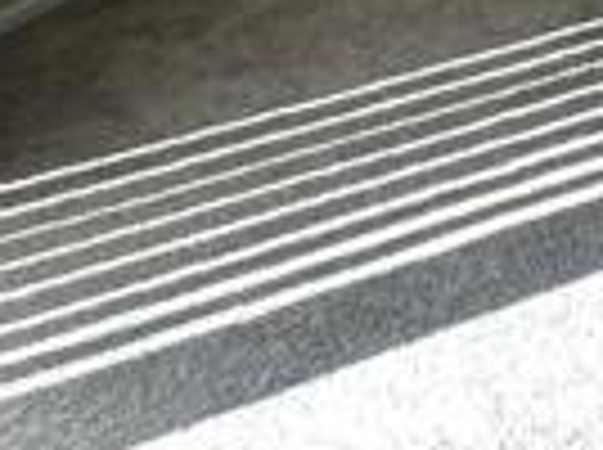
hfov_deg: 15.6
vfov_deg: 11.6
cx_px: 1107
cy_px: -598
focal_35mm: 107
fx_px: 1861
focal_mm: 2.22
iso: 50
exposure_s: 1/120
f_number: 2.2
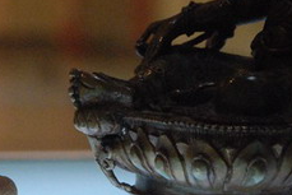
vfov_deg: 3.5
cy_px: -10
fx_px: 3196
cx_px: 43
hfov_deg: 5.2
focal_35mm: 394
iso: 1600
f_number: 5.6
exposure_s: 1/125
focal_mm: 75
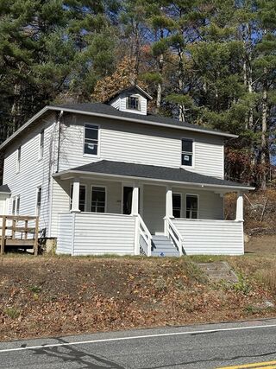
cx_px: 138
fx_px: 511
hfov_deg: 30.3
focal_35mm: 48
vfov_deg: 39.7
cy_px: 184
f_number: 1.78
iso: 64
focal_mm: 6.86
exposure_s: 1/8197
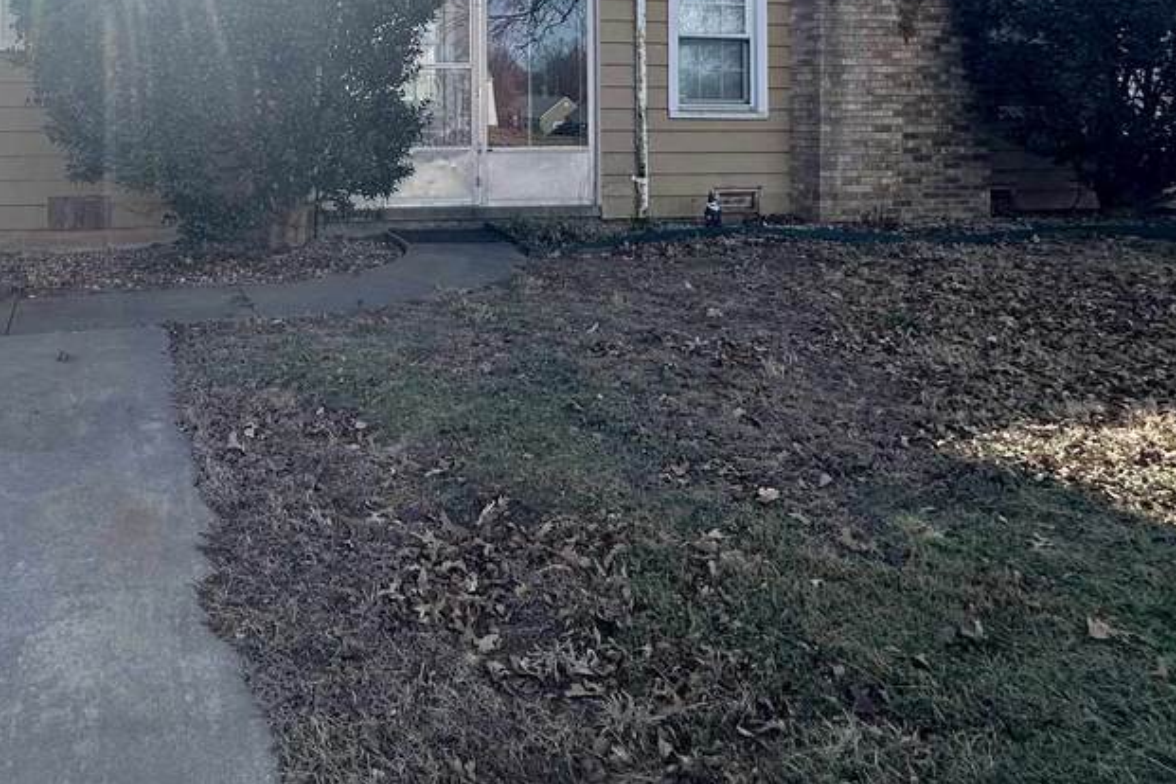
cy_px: 91
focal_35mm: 30
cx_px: 267
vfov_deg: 40.6
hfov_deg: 58.1
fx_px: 980
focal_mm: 2.22
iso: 50
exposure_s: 1/1350
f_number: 2.2
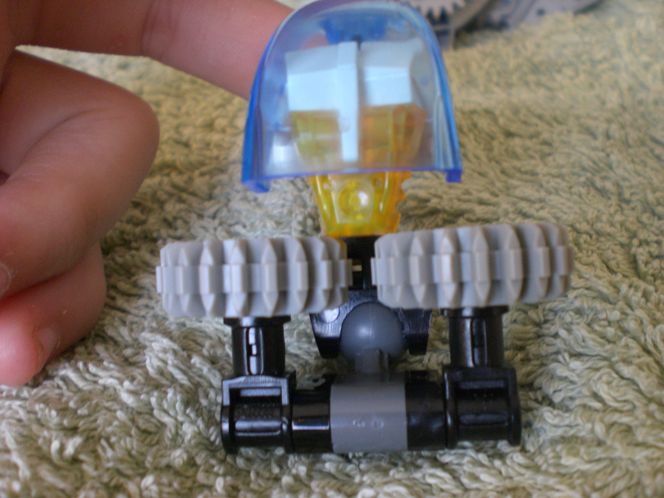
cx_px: 332
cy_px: 249
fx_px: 729
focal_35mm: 38
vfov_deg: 37.7
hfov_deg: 49.0
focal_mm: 6.3
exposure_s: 1/80
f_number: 3.1
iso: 200
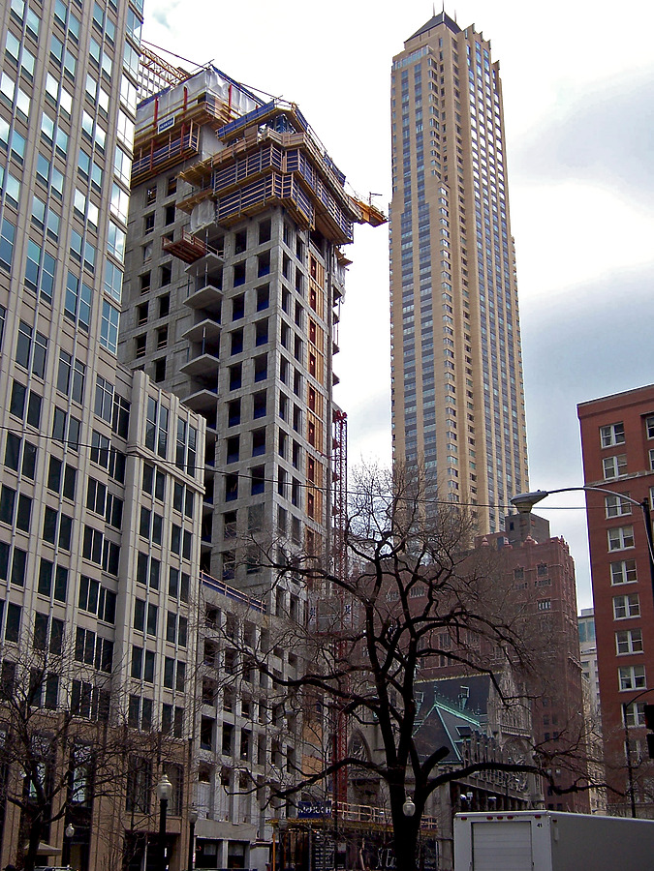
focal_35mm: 49
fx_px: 1234
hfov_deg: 29.7
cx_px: 327
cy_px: 436
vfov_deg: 38.9
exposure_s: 1/180
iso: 80
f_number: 4
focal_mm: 8.2
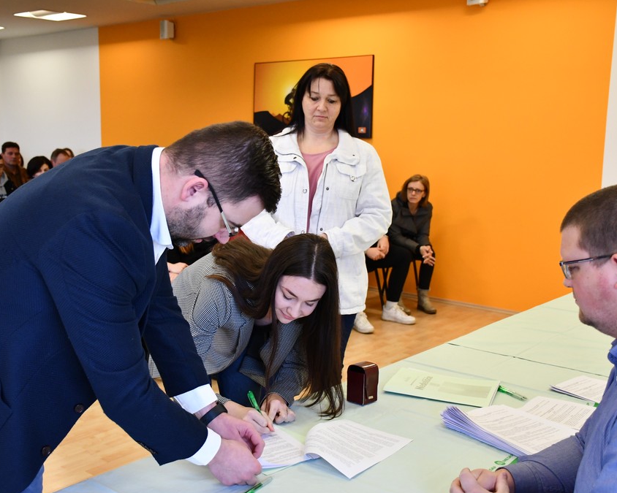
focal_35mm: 41
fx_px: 749
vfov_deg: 36.5
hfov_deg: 44.7
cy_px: 248
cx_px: 276
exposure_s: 1/125
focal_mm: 24
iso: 1800
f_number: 3.8
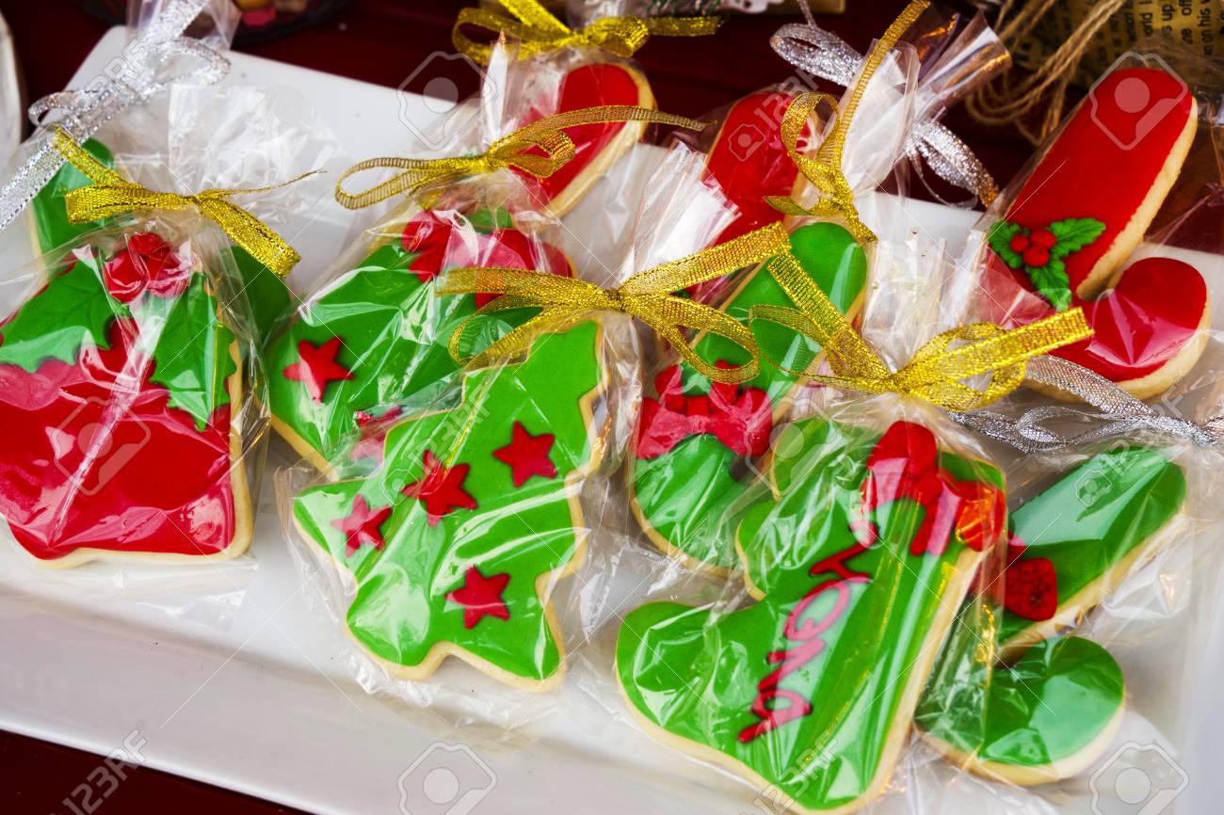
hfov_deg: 39.6
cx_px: 612
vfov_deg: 27.0
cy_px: 408
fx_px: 1699
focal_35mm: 50
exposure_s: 1/50
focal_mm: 50
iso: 400
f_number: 8
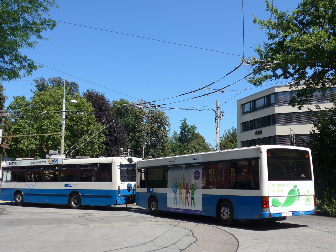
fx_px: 398
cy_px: 126
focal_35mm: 41
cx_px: 168
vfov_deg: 35.1
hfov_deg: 45.8
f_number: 2.8
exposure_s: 1/1300
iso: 80
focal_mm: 8.4
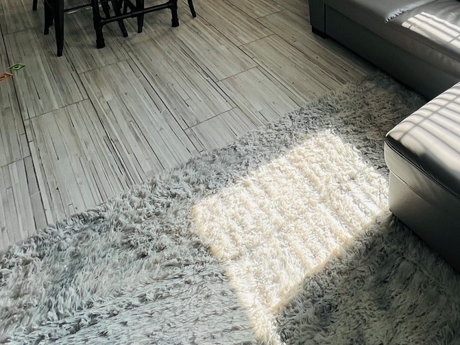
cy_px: -60
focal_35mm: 31
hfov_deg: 54.4
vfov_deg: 36.2
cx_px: 367
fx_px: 412
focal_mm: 1.57
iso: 50
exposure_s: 1/120
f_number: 1.8
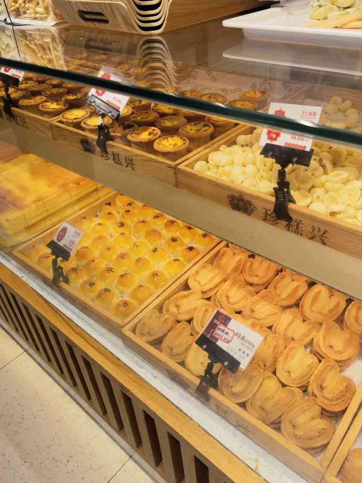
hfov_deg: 51.4
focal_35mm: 27
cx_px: 181
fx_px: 376
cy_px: 242
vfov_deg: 65.3
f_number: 1.9
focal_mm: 6.67
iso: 50
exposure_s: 1/625
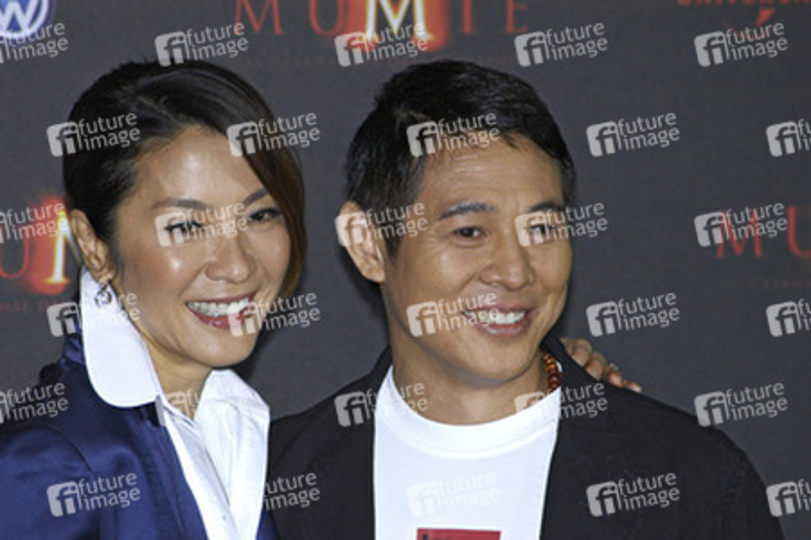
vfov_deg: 4.8
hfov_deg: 7.2
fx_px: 6416
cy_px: 270
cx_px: 406
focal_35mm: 285
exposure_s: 1/125
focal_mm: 190
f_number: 5.6
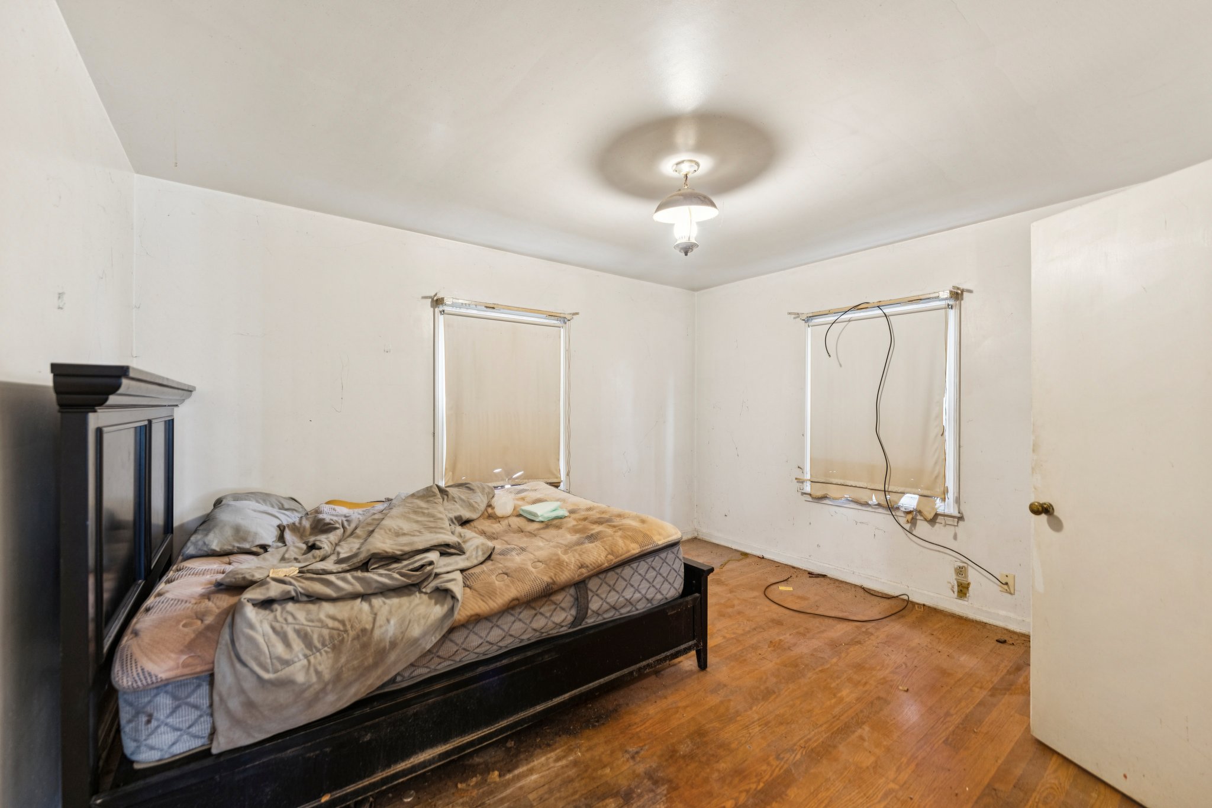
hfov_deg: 104.3
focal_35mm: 14
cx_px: 606
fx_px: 471
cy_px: 404
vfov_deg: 81.2
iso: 200
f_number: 2.8
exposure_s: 1/13
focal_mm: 14
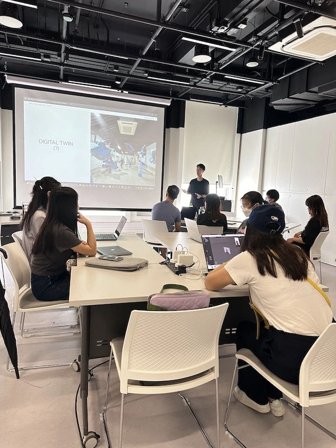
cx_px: 168
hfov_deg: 56.8
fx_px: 311
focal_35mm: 24
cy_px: 224
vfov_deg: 71.6
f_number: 1.78
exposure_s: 1/60
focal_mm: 6.86
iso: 320
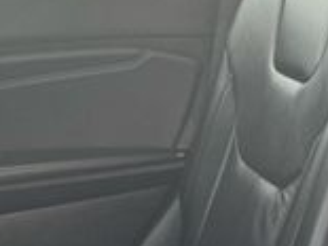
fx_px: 937
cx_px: 438
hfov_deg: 18.4
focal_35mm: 99
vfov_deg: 14.6
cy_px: 261
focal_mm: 6.76
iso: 200
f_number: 1.78
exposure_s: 1/121
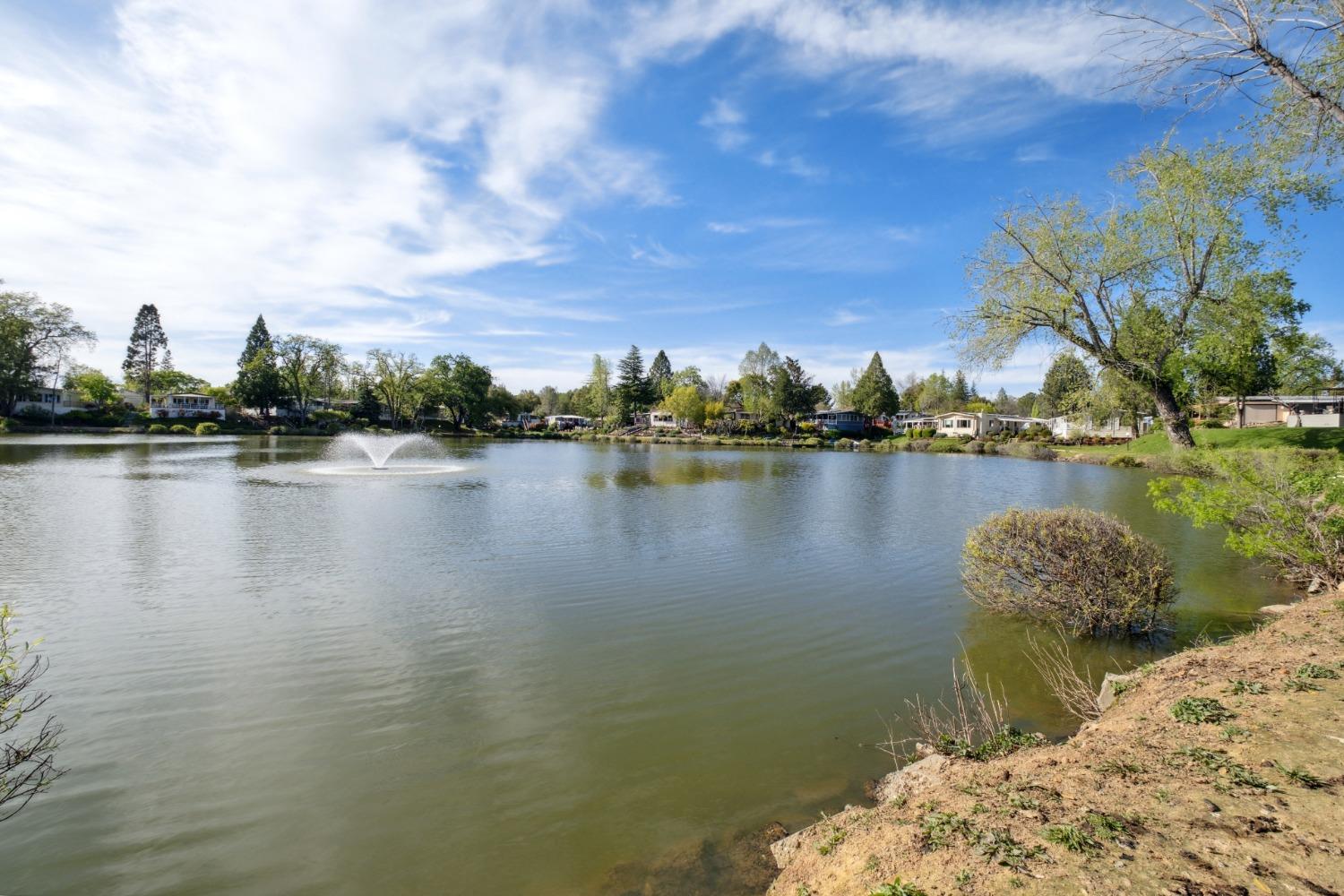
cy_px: 448
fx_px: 560
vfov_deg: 77.3
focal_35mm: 15
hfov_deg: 100.4
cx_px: 672
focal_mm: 10
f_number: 9
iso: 400
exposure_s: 1/640
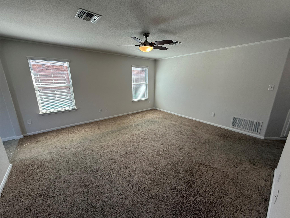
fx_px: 117
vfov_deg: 85.7
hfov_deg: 102.1
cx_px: 145
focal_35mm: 14
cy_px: 109
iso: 100
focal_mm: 2.22
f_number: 2.2
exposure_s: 1/120
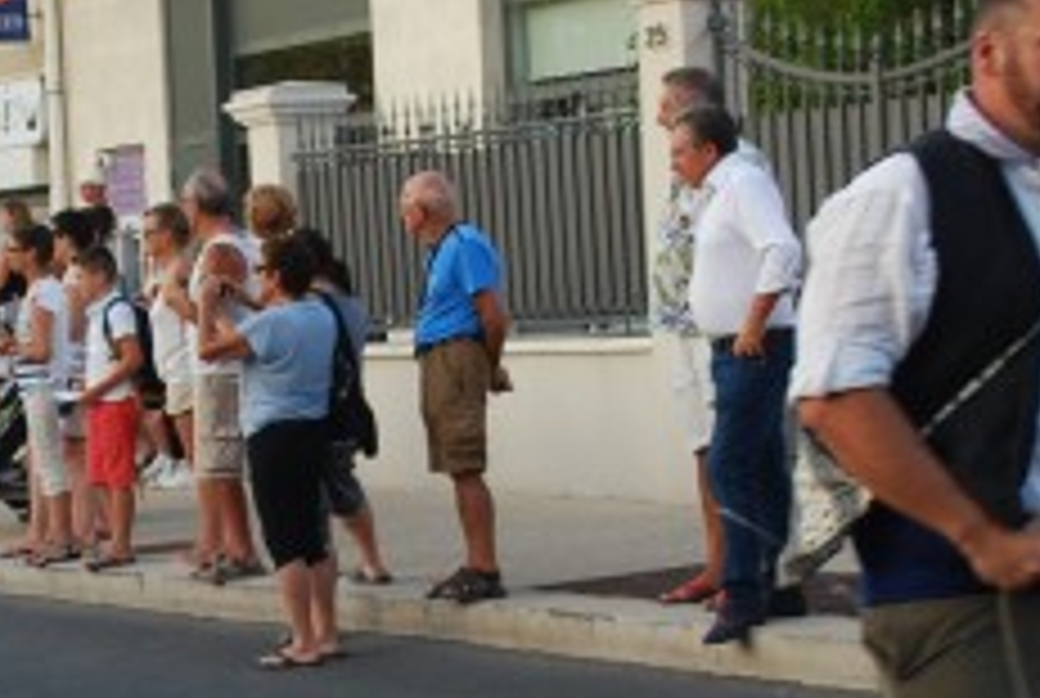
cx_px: 81
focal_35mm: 120
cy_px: 385
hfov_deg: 16.7
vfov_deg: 11.4
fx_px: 3484
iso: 200
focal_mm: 29
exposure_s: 1/100
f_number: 5
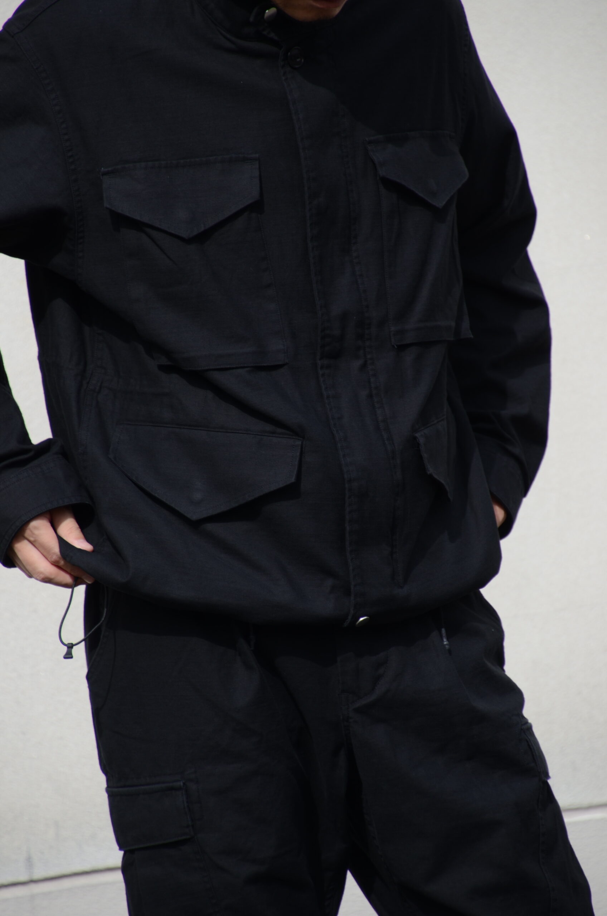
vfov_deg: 7.4
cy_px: 458
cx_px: 304
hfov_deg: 4.9
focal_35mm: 278
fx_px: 7048
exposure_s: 1/500
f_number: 6.3
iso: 125
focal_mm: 185
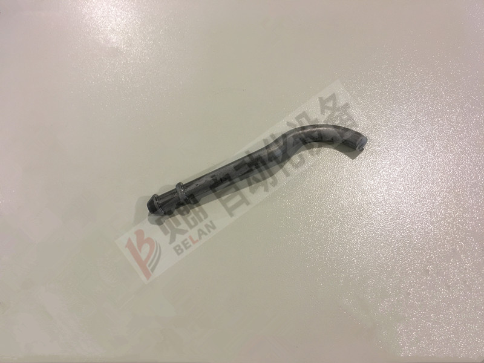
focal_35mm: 29
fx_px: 405
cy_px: 182
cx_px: 242
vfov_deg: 48.2
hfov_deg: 61.7
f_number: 2.2
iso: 100
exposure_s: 1/17
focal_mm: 4.15
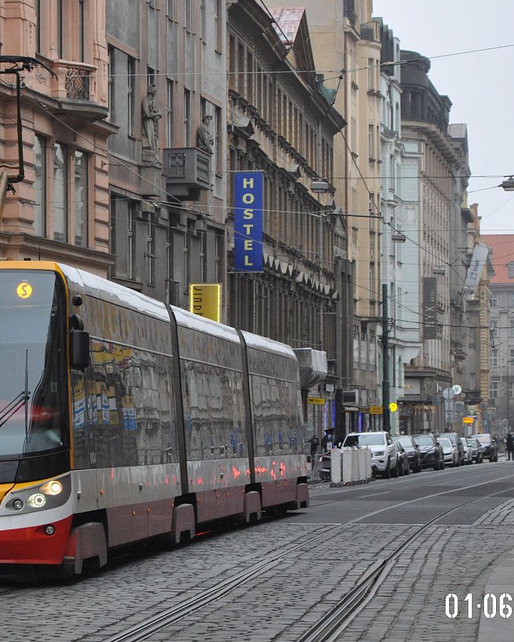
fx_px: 2605
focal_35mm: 137
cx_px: 32
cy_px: 307
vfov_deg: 14.1
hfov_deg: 11.2
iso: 1600
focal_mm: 62
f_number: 5.3
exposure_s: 1/400
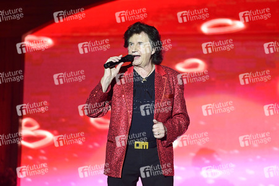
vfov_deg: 6.9
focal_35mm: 200
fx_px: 1549
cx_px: 140
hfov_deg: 10.3
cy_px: 93
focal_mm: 200
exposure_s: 1/400
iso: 5000
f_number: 2.8
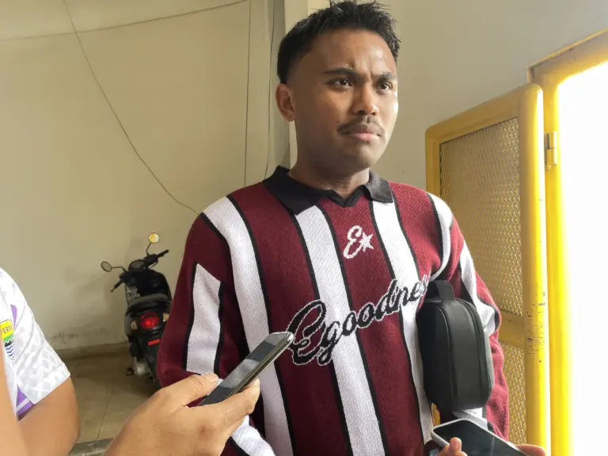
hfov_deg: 67.3
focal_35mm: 26
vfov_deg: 53.1
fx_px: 457
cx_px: 304
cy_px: 228
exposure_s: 1/121
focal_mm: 4.2
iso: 40
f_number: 1.6
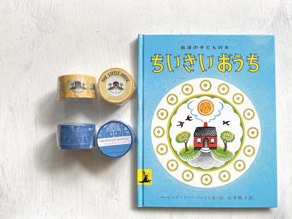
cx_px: 146
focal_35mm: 26
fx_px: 219
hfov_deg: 67.3
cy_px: 110
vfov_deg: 53.1
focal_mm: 4.25
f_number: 1.8
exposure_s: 1/178
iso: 32
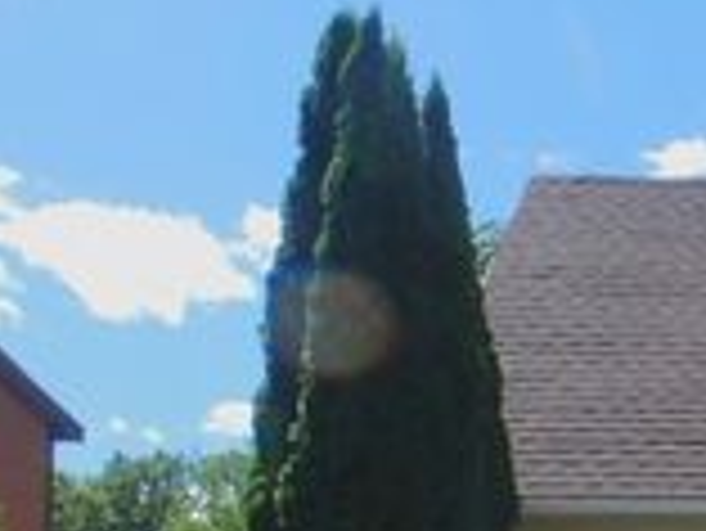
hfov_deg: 25.3
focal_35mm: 67
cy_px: 754
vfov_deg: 19.6
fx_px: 1368
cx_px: 899
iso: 125
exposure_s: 1/400
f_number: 6
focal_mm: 3.7
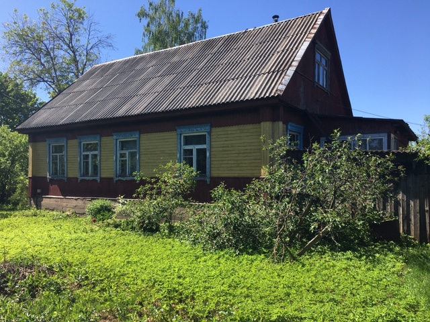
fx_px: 360
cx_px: 215
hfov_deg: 61.7
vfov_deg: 48.2
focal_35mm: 29
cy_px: 161
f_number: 2.2
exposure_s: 1/801
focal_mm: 4.15
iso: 25
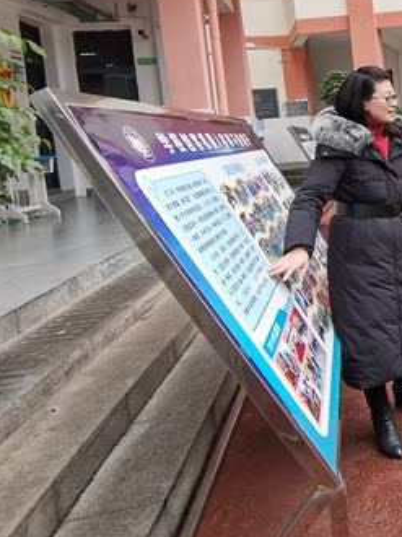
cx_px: 516
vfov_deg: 53.7
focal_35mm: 33
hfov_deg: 32.7
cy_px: 159
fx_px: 512
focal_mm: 2.23
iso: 50
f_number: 2.2
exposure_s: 1/136
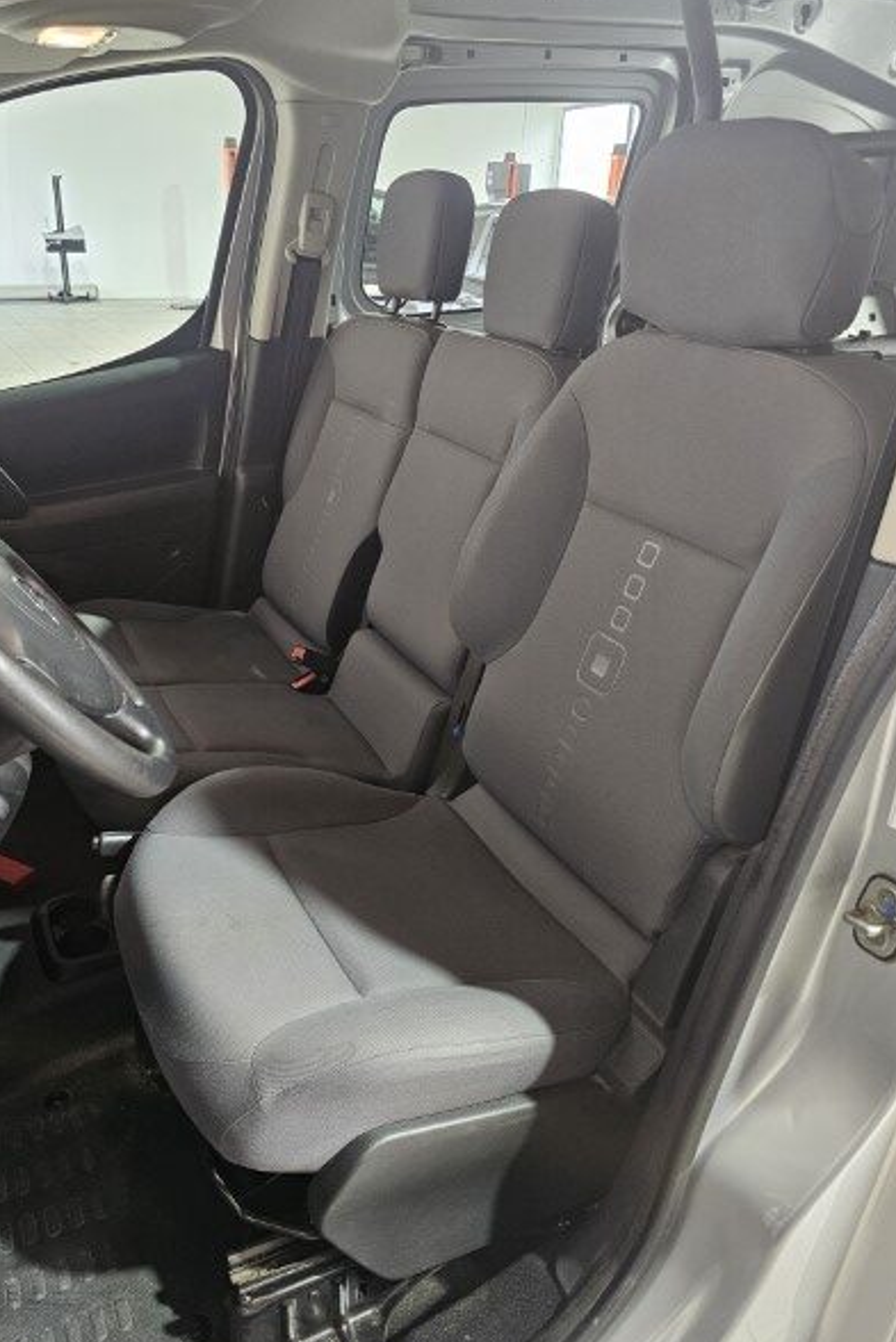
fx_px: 970
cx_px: 358
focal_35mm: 26
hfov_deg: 49.3
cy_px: 713
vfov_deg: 69.3
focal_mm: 6.3
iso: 640
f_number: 1.7
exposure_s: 1/100
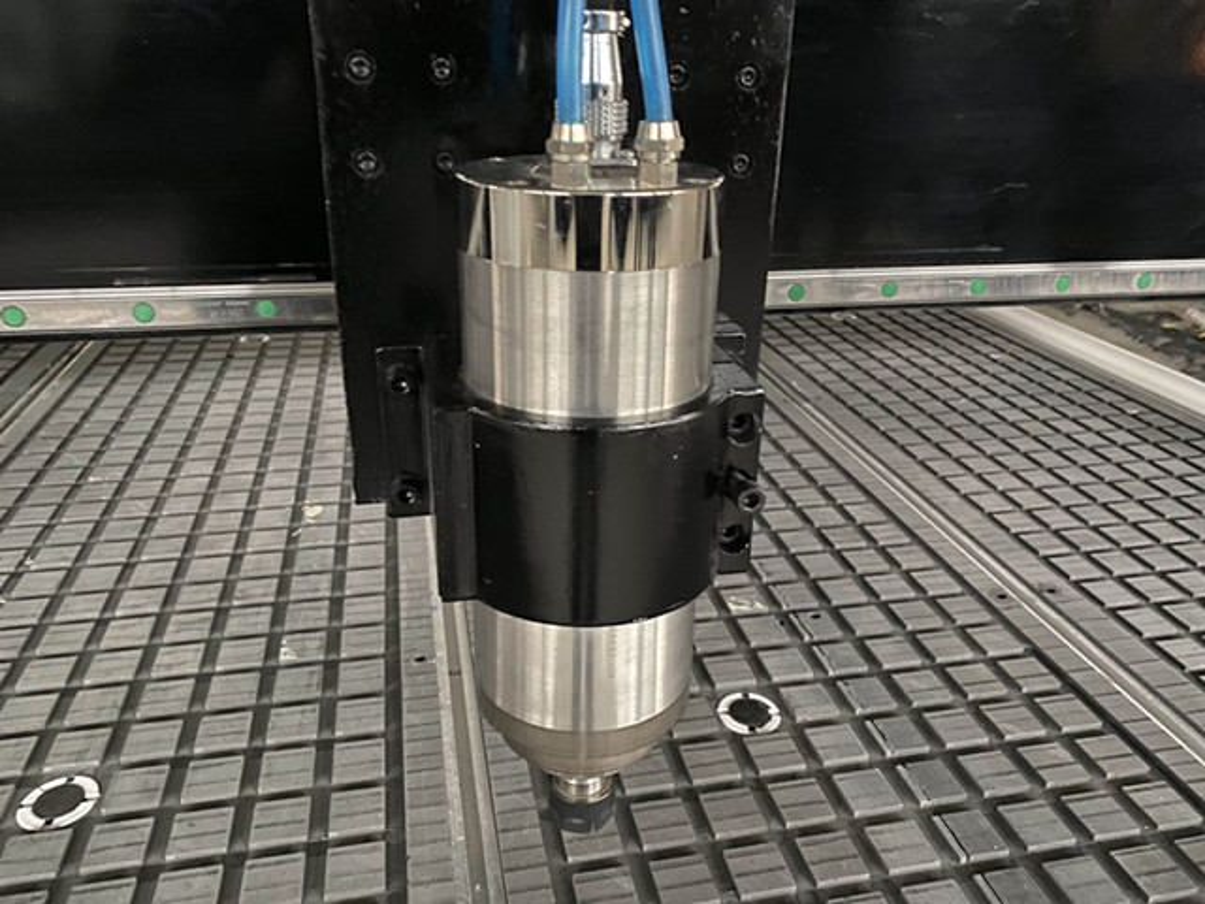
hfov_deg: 67.3
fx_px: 905
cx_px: 602
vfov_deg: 53.1
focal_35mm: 26
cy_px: 452
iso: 500
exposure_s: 1/11
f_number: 1.8
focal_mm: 4.25
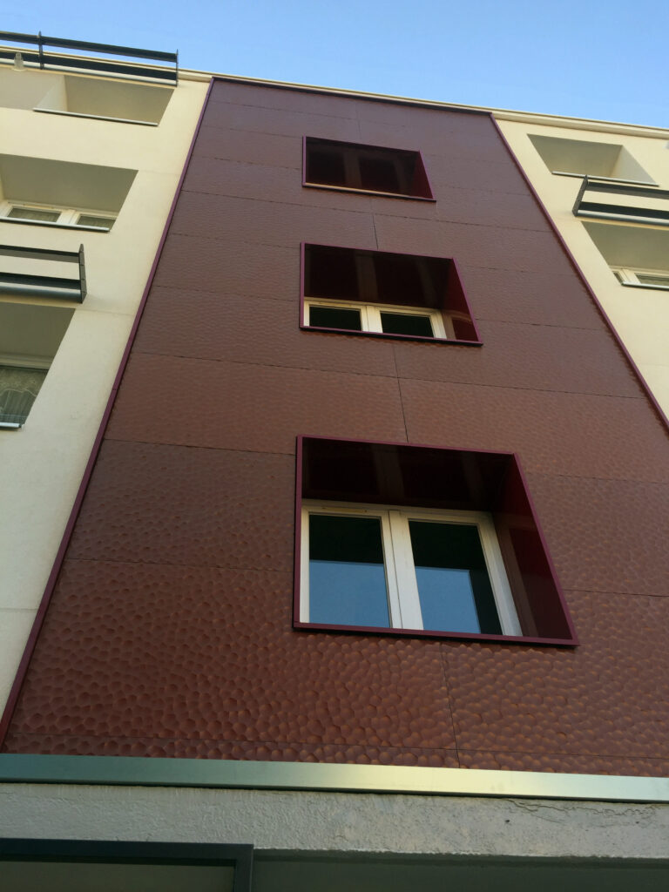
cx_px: 334
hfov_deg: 48.2
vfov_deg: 61.7
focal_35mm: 29
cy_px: 446
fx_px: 747
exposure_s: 1/366
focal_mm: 4.15
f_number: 2.2
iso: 32
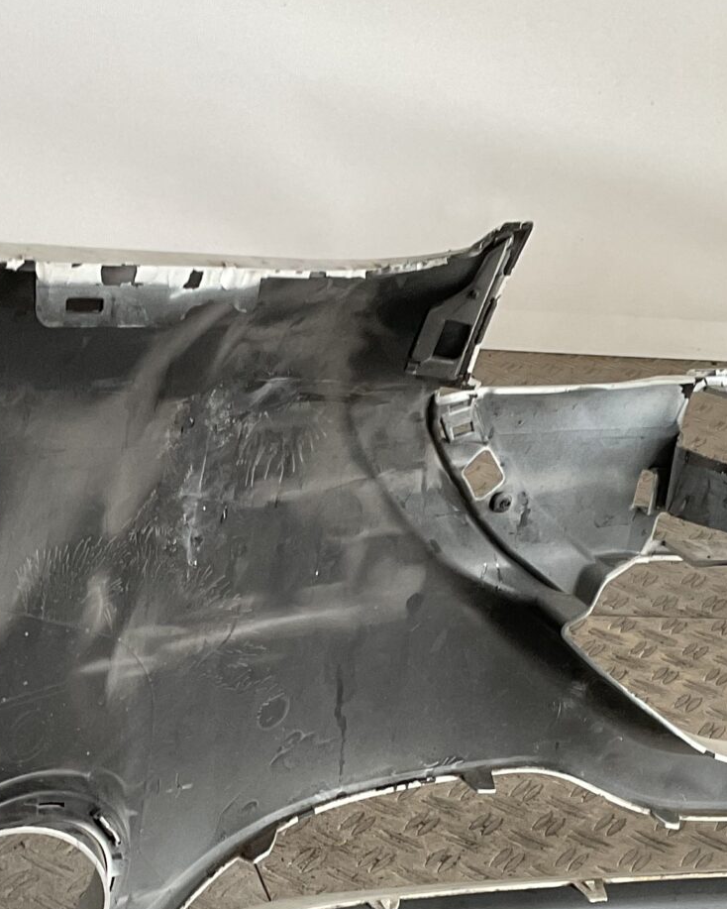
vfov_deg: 23.5
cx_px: 270
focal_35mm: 79
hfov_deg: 19.4
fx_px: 2124
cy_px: 813
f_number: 1.8
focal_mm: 3
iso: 64
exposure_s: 1/50
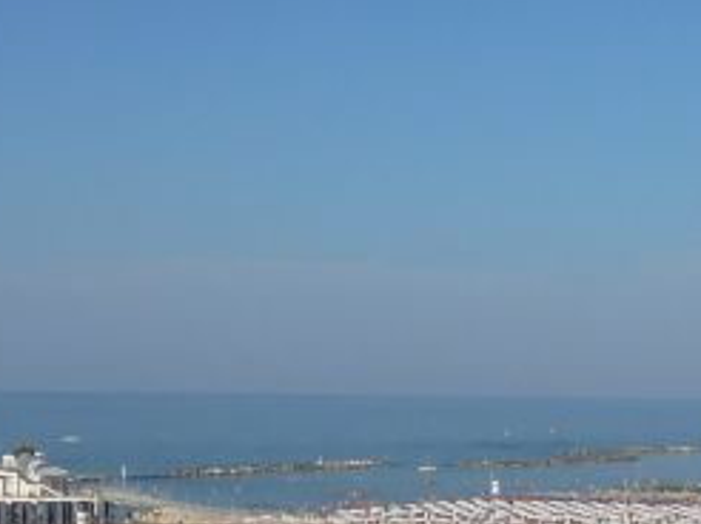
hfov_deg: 19.6
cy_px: 547
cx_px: 276
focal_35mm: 100
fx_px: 2023
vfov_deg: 14.5
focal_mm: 4.3
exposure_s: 1/1250
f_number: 5.6
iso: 160
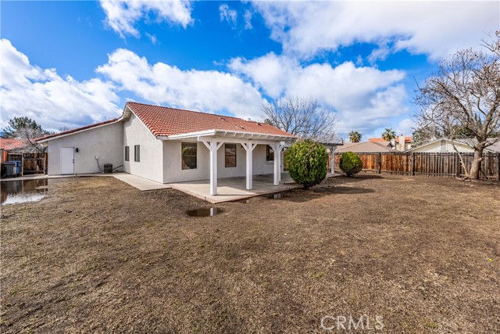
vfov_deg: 81.2
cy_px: 167
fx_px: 194
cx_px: 250
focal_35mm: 14
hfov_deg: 104.2
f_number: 7.1
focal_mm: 14
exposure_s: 1/1000
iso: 320
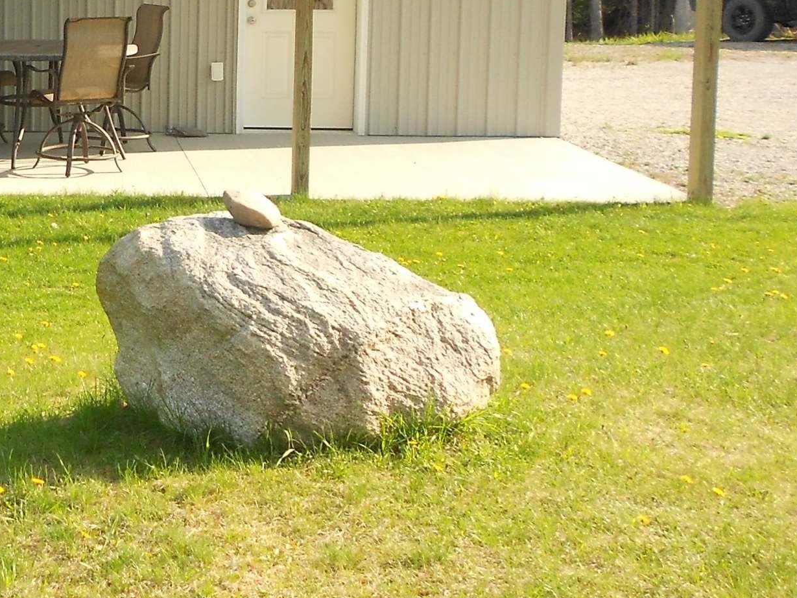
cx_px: -180
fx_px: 1497
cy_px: 68
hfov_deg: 26.3
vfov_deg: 22.1
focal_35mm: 65
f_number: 3.2
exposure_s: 1/250
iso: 80
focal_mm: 4.6
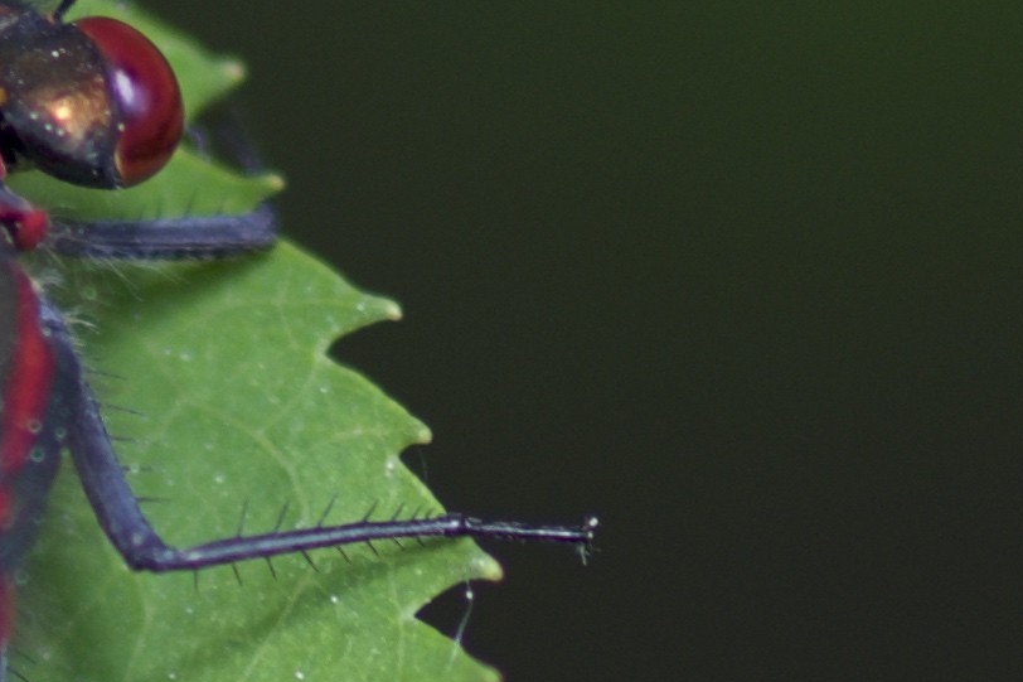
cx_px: -847
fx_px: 33059
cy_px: 1856
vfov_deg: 1.2
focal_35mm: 1164
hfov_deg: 1.8
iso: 100
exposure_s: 1/200
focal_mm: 105
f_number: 3.5
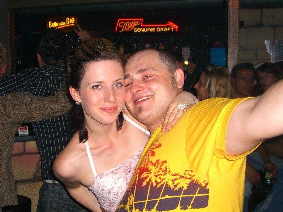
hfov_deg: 41.2
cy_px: 106
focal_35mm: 46
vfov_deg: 31.5
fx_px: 376
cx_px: 142
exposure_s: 1/60
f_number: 3.1
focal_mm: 9.5
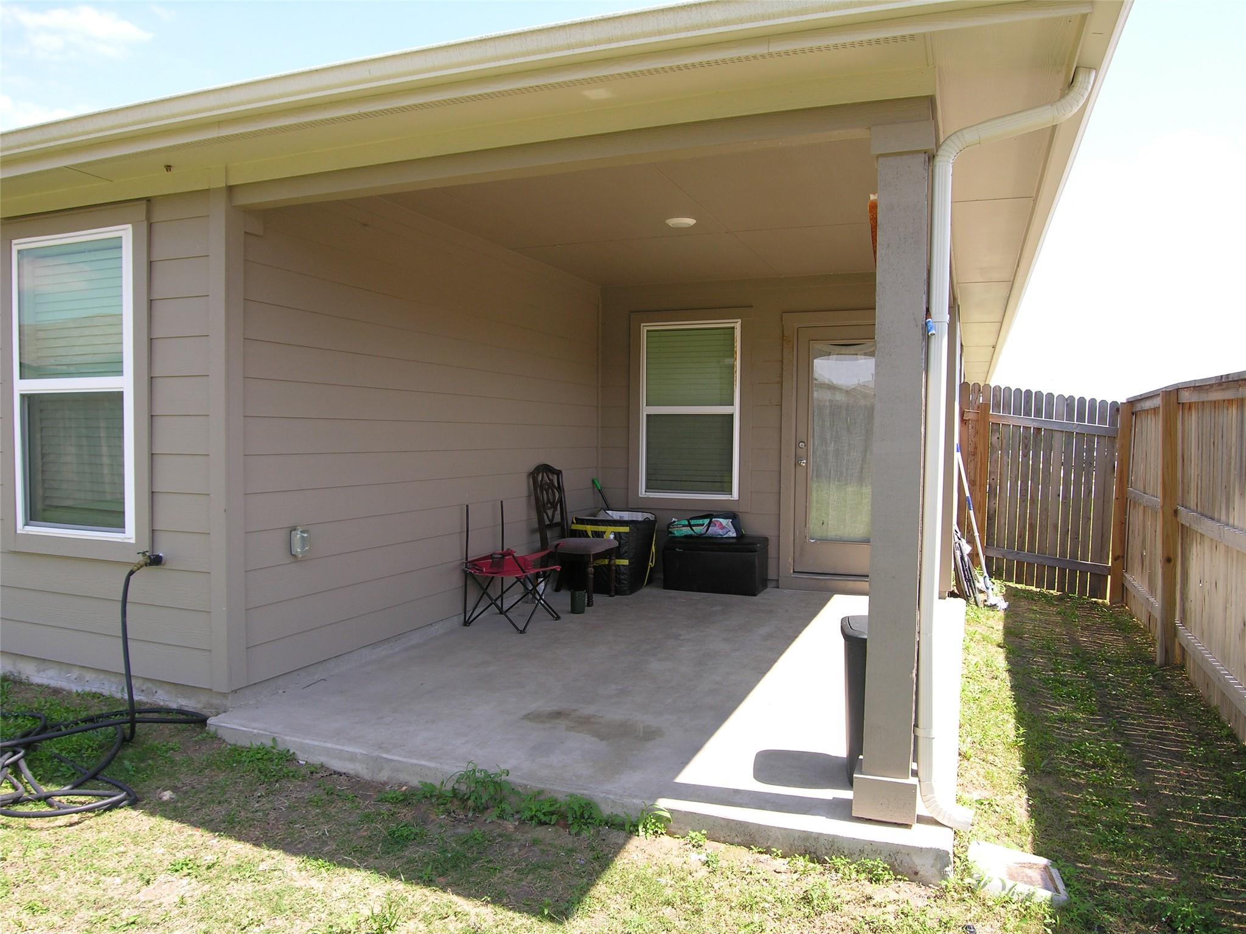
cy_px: 467
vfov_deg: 56.8
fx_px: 864
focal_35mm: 24
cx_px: 623
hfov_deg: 71.6
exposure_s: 1/143
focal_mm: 6.1
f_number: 4.5
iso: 50
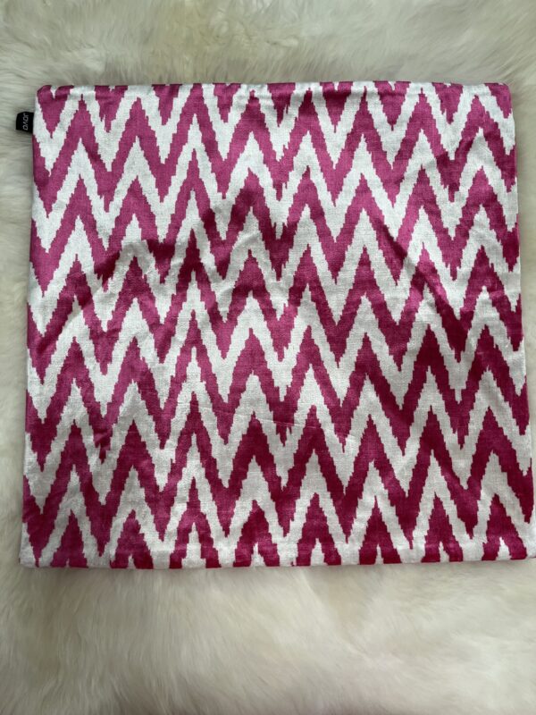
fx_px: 537
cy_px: 358
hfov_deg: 53.1
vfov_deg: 67.3
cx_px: 268
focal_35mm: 26
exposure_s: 1/122
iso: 50
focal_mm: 5.1
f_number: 1.6
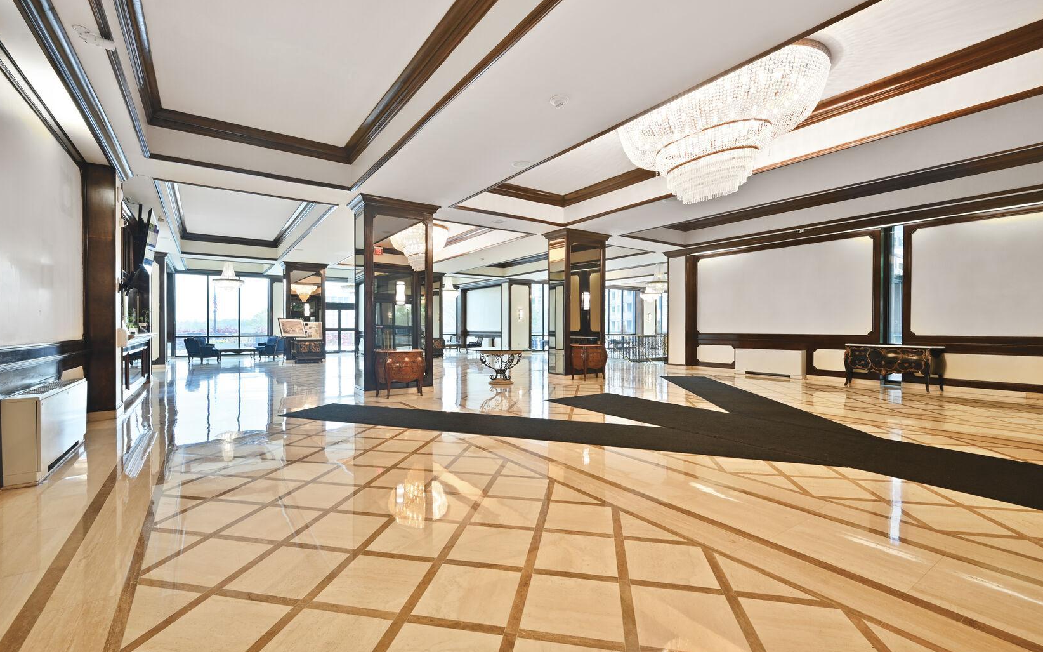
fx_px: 442
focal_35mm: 16
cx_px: 499
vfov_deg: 72.8
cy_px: 333
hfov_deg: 99.4
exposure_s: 1/1.67
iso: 200
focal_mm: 14.5
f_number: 9
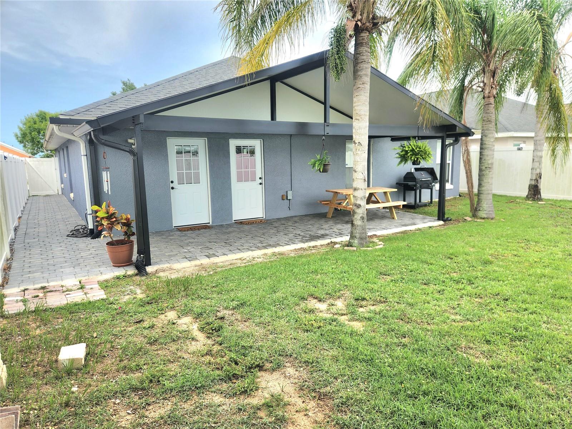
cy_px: 214
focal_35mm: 23
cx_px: 286
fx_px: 380
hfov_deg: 73.9
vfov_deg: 58.9
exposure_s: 1/294
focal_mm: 5.4
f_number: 1.8
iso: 20
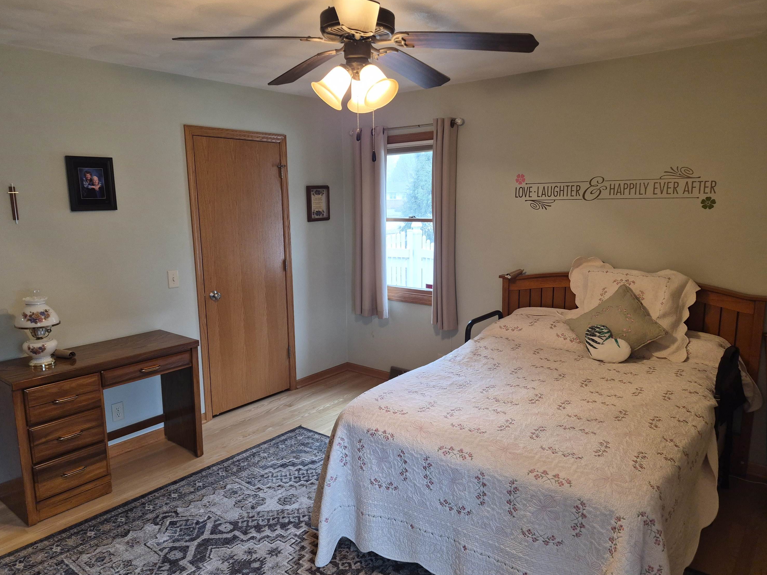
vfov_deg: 56.8
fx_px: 532
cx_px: 370
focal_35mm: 24
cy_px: 292
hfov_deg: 71.6
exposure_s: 1/120
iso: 250
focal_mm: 5.4
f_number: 1.8
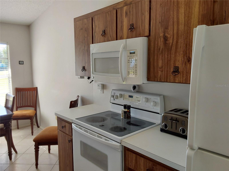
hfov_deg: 63.4
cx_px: 114
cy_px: 86
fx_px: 185
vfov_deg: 49.7
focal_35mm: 28
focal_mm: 2.91
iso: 80
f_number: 1.9
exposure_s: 1/120
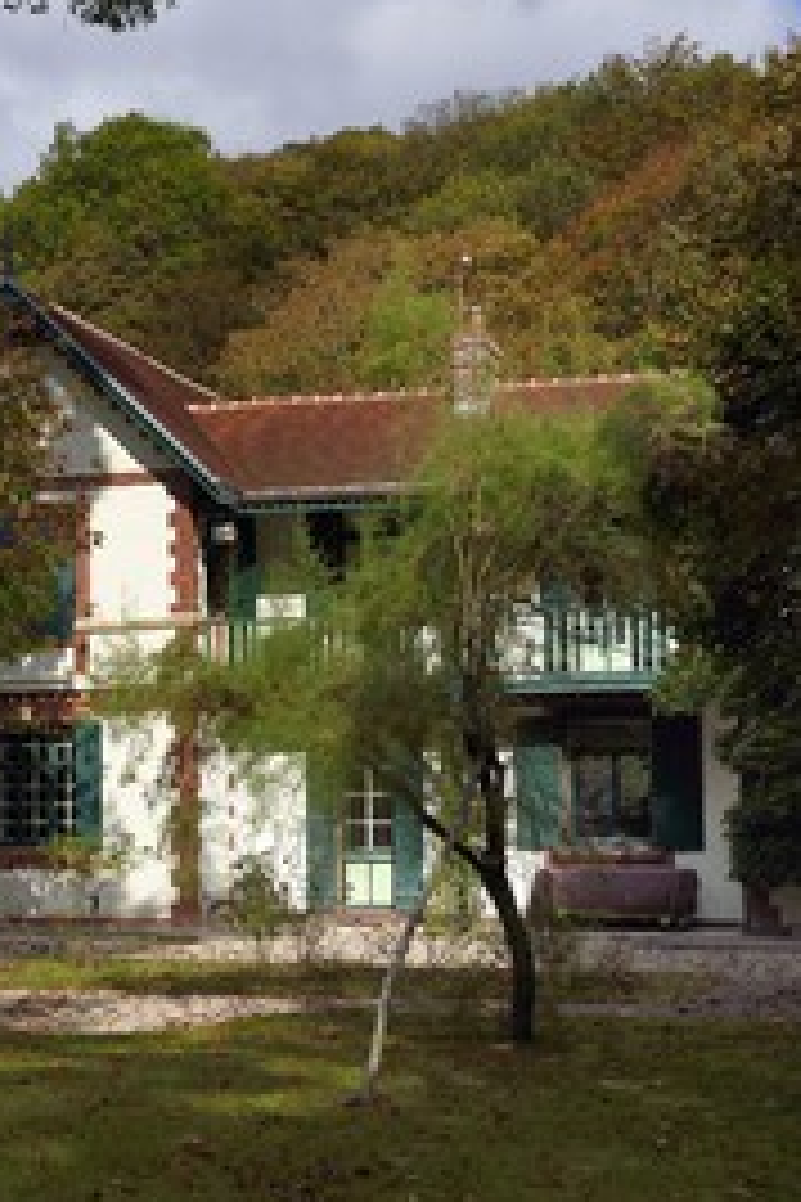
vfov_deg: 31.9
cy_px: 612
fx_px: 2102
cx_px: 130
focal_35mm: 63
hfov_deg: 21.2
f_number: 11
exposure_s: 1/250
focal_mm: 40
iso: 200
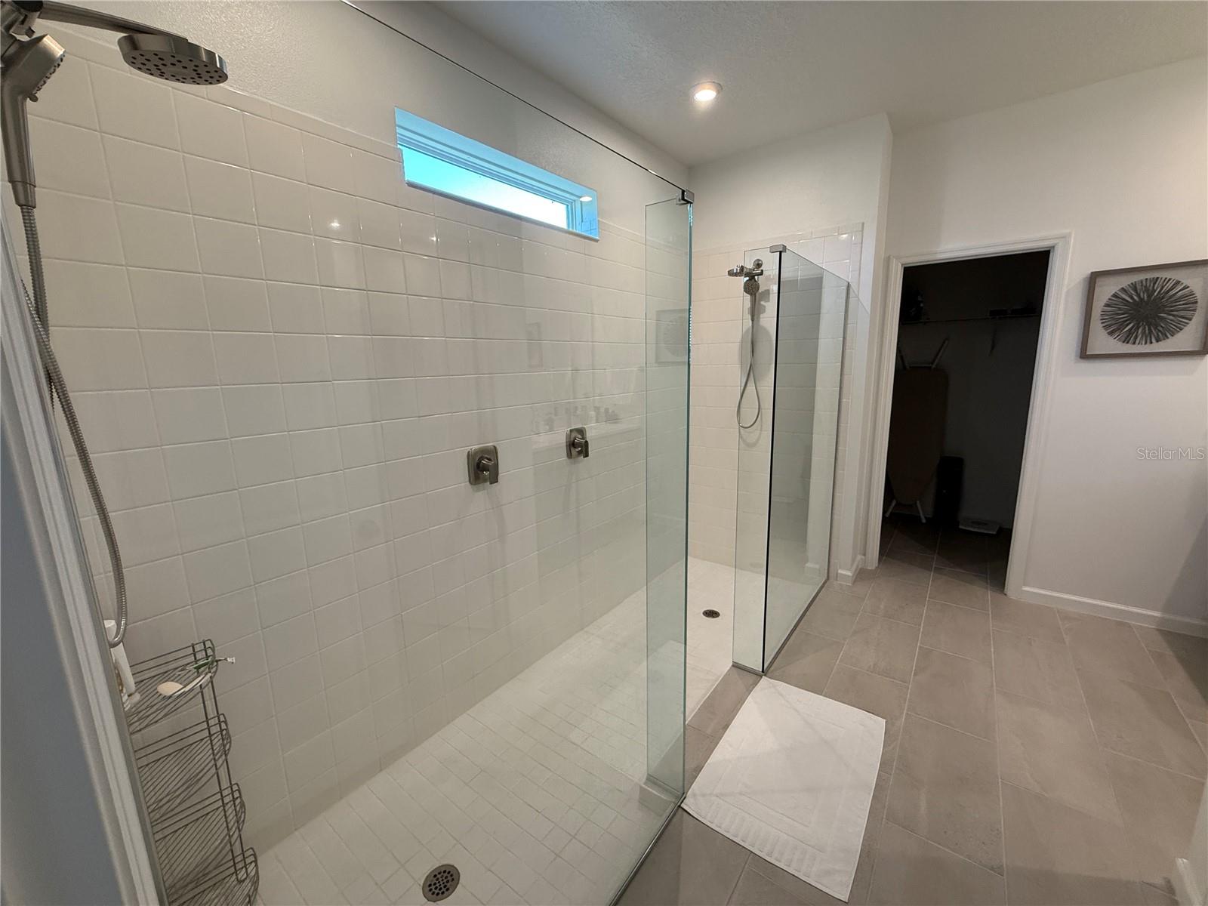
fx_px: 489
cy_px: 453
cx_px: 604
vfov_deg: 85.7
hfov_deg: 102.1
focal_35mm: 14
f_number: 2.2
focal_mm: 2.22
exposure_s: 1/120
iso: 160
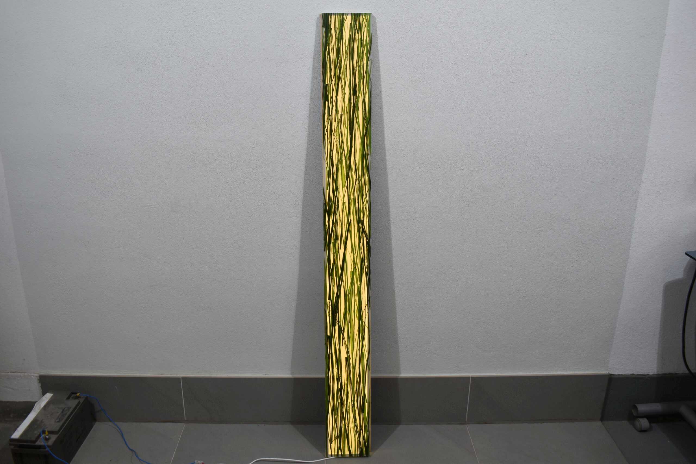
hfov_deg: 61.9
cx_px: 348
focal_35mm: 30
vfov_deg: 43.6
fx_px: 580
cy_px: 232
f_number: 5.6
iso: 400
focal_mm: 20
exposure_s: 1/125
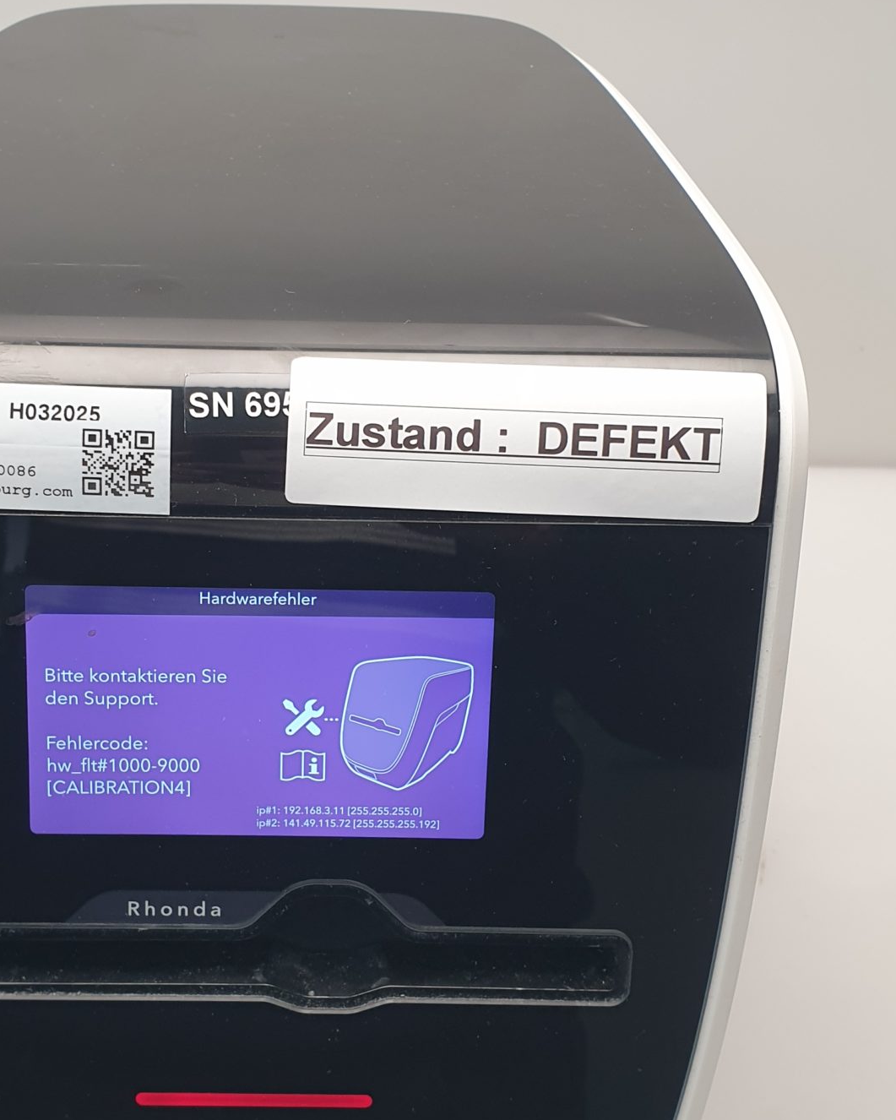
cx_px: 307
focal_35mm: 49
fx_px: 1624
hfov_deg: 30.6
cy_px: 570
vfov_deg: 38.0
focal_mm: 4.3
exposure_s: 1/50
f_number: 2.4
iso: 80
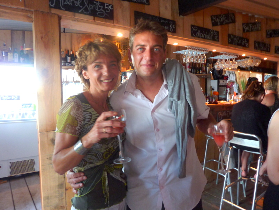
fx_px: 201
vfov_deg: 54.9
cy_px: 105
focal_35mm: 25
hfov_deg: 69.4
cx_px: 140
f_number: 3.3
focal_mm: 4.1
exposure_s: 1/8
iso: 80
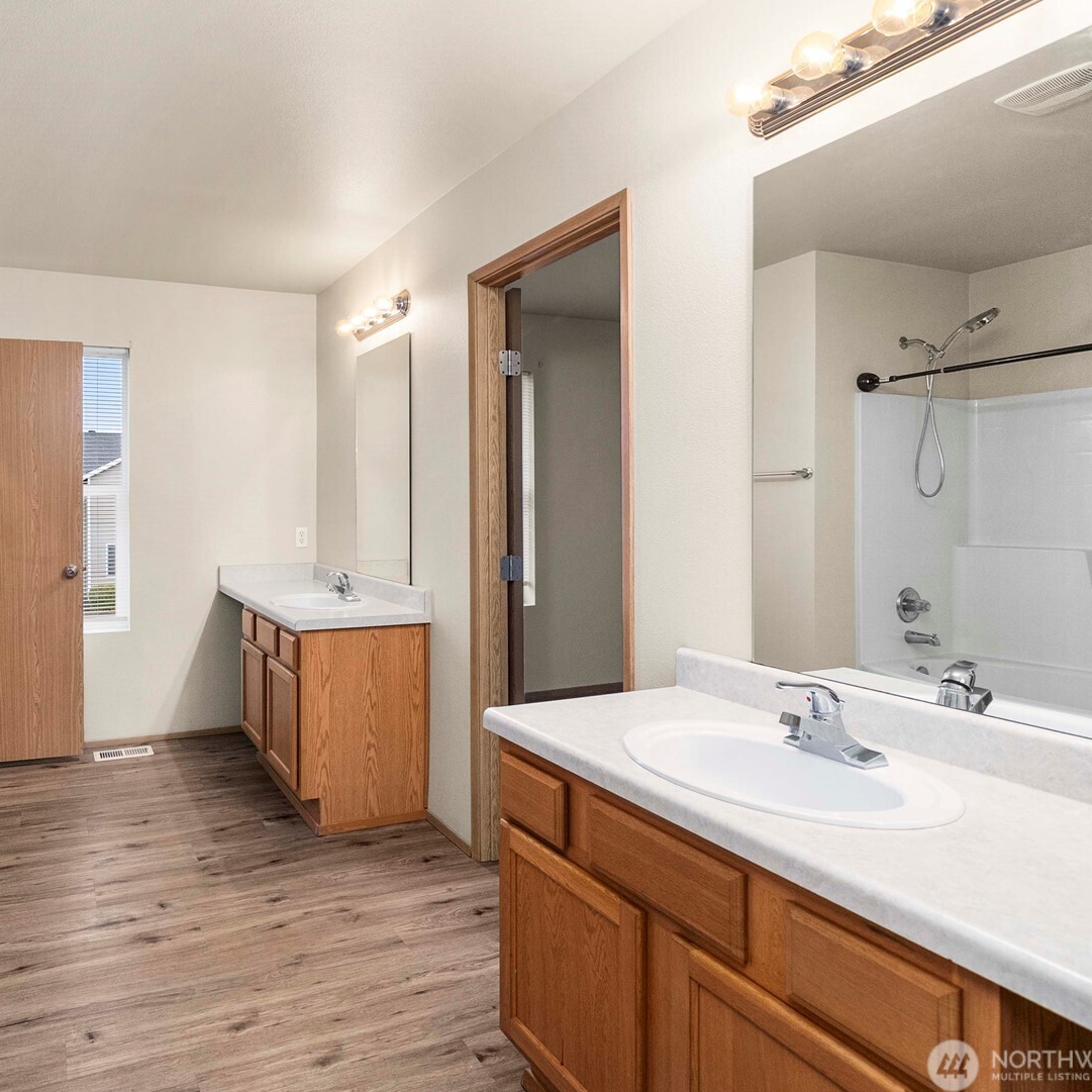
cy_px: 532
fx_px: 714
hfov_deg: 71.3
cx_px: 318
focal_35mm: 20
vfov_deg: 74.8
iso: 320
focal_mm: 15
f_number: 6.3
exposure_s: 1/60
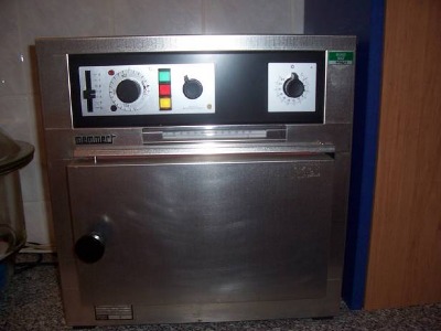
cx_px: 220
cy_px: 166
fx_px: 433
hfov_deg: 54.0
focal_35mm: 34
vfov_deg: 41.8
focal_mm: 5.6
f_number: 2.7
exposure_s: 1/60
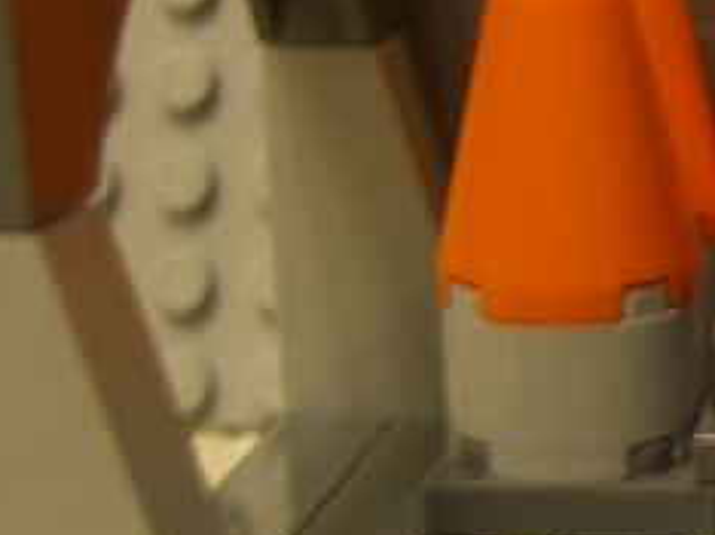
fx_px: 2146
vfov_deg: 14.2
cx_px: 914
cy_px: 333
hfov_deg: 17.8
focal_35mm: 104
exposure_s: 1/8
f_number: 2.8
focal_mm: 7.9
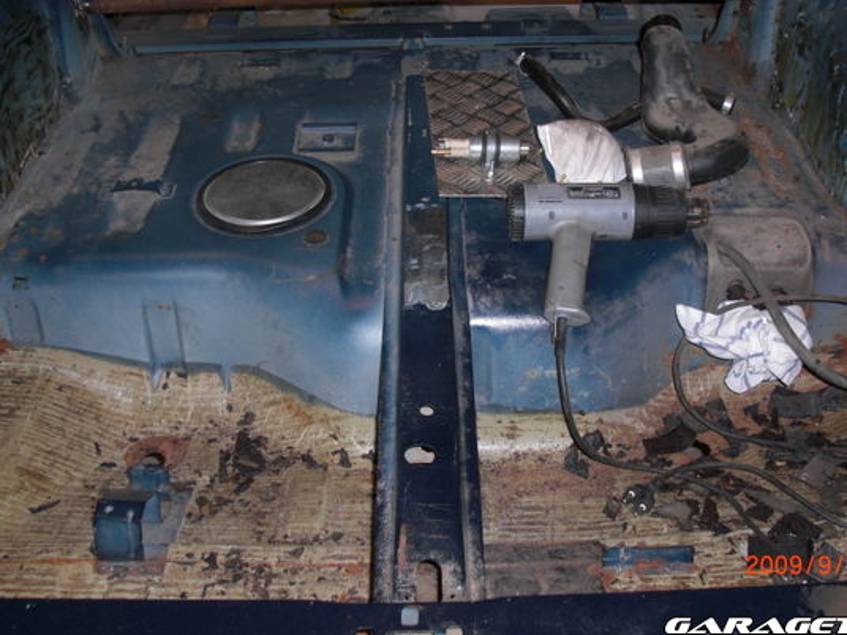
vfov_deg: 33.5
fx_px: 1052
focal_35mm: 43
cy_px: 262
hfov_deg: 43.8
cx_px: 430
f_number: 2.8
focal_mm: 6.3
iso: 100
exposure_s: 1/60
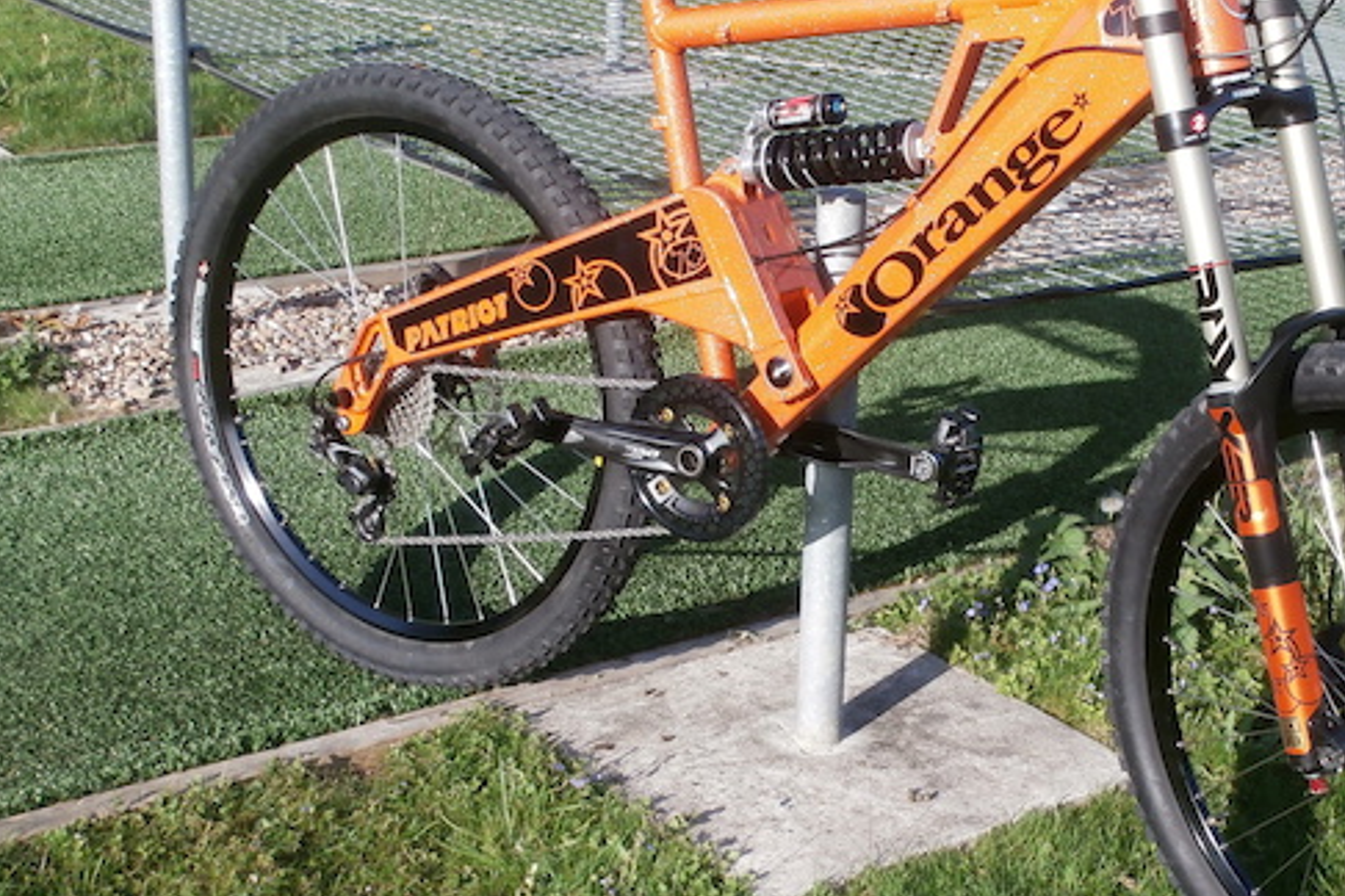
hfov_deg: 30.5
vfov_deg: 20.9
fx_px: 2428
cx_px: 991
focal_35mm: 65
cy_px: 465
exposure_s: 1/60
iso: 100
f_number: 9.9
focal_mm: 6.67
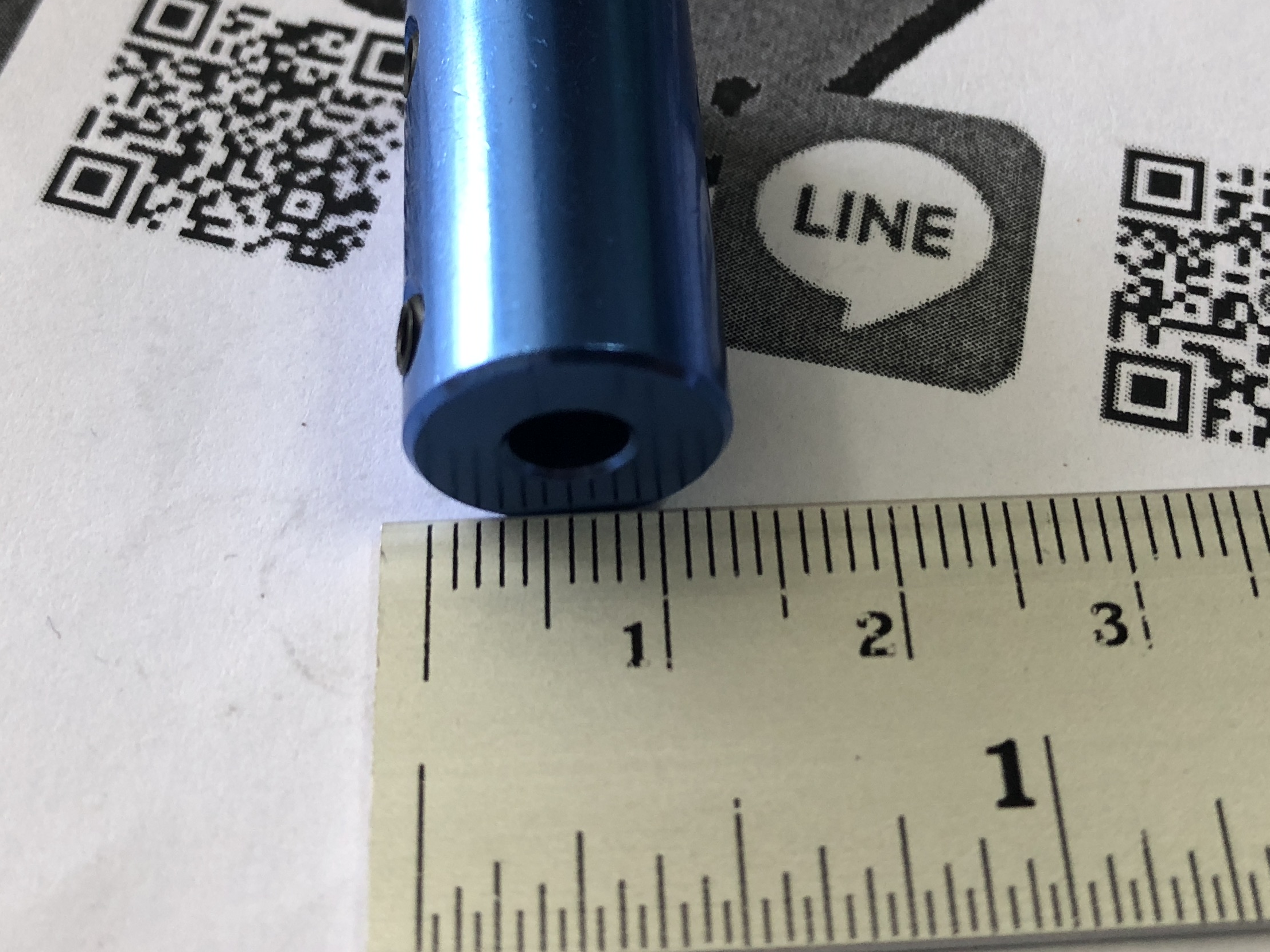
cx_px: 651
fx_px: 1871
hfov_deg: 37.5
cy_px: 177
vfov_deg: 27.9
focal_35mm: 51
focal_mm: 3.99
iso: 40
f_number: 1.8
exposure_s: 1/17
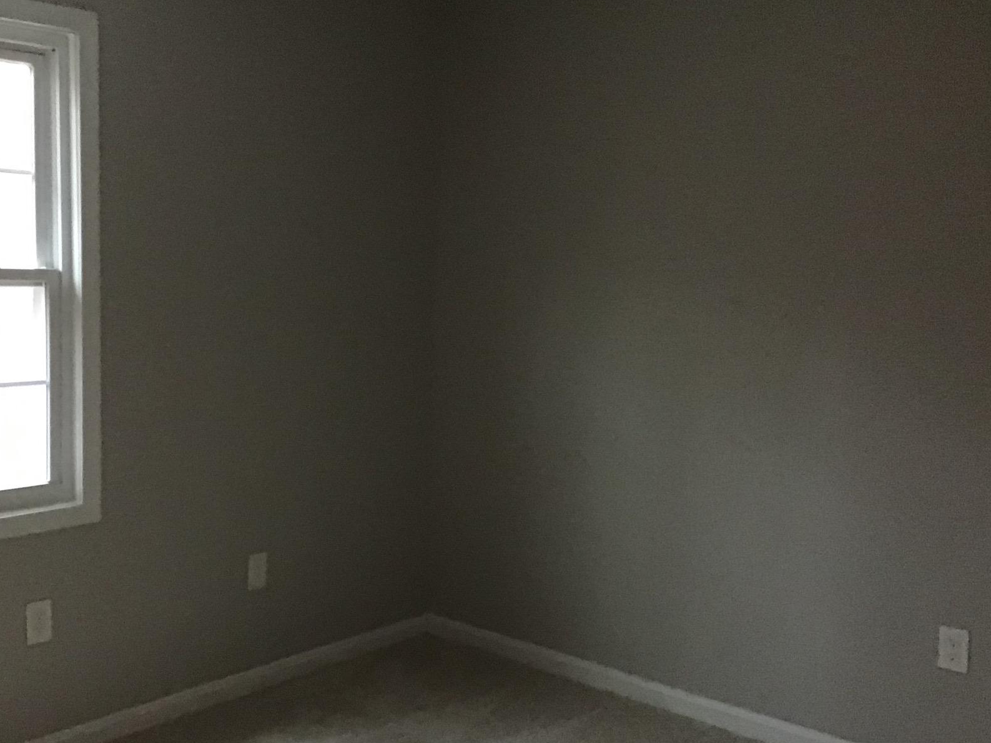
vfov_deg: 35.9
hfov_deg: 46.4
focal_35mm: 40
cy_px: 390
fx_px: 1145
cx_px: 366
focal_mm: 3.3
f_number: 2.4
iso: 250
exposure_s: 1/15
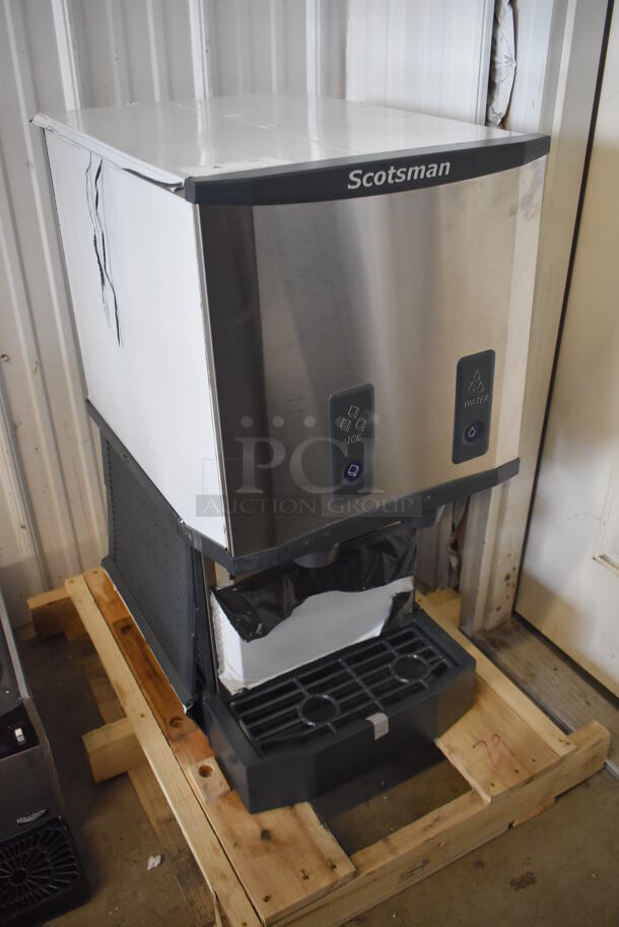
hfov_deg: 41.8
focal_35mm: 32
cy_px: 464
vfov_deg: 59.5
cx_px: 310
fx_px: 811
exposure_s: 1/125
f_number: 3.8
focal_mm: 21
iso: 2000
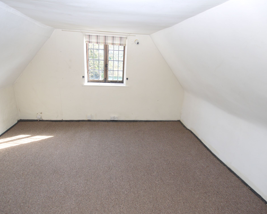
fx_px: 150
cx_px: 129
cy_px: 107
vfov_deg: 70.8
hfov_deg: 83.3
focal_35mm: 19
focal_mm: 9
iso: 100
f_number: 4
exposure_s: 1/60
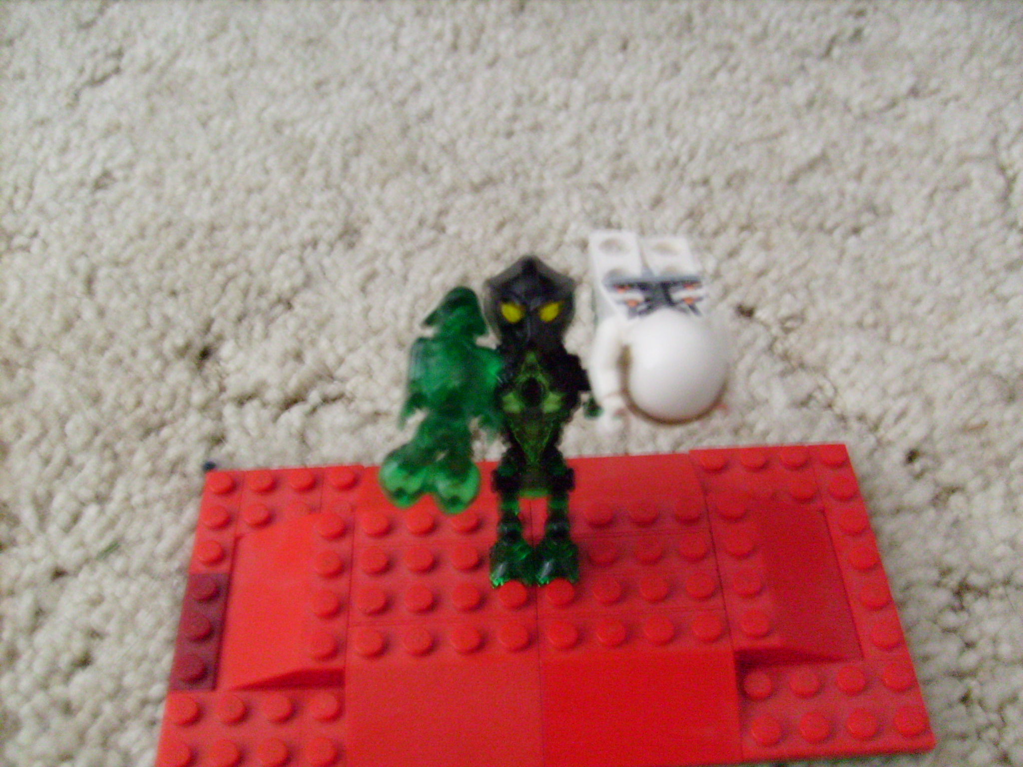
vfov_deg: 40.7
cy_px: 384
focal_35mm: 35
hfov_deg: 52.6
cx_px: 512
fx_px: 1034
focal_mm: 5.8
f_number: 2.8
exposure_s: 1/4
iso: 200
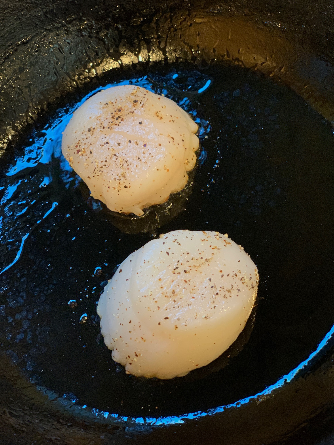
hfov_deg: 28.0
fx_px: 669
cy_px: 222
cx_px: 167
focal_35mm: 52
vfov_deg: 36.8
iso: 400
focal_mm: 6
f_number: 2.4
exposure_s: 1/60
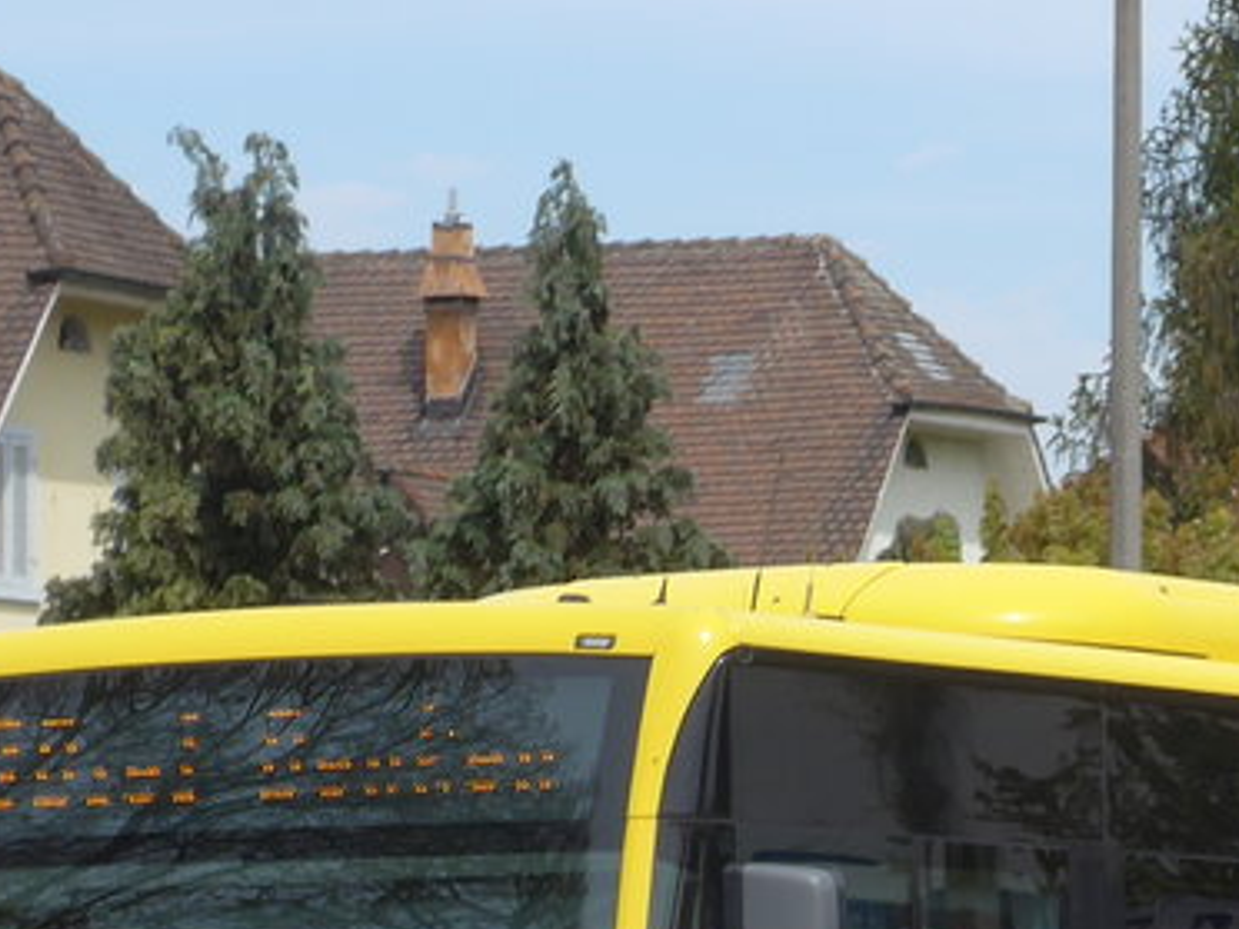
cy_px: 1119
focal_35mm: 290
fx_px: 10380
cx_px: 1206
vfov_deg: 5.1
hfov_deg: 6.8
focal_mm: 18
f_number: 4.6
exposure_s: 1/500
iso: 80
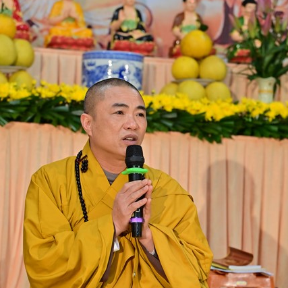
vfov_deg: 11.3
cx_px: 145
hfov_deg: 11.3
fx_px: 1459
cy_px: 204
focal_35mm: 155
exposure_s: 1/160
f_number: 5.6
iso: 2000
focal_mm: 120
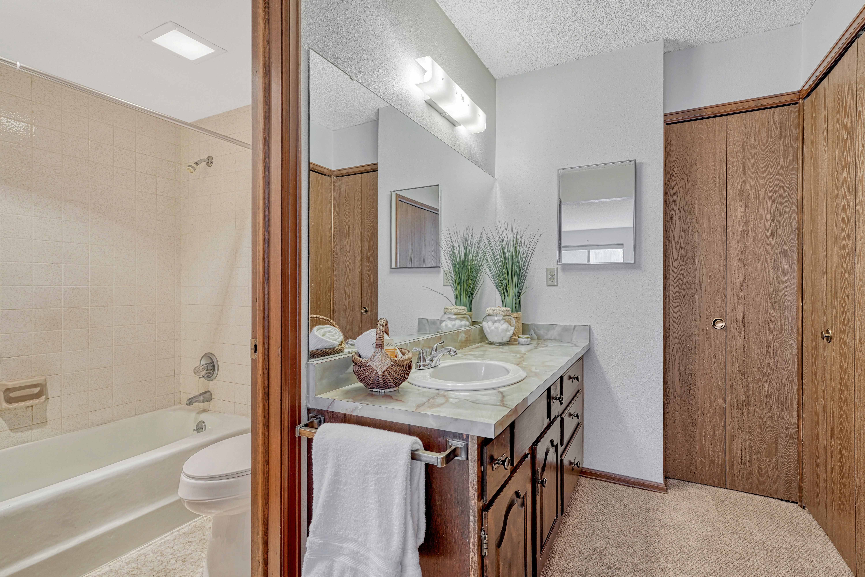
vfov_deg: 71.1
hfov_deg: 94.0
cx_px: 432
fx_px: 404
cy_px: 288
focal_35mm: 17
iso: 400
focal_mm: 16.8
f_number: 8
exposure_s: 1/125
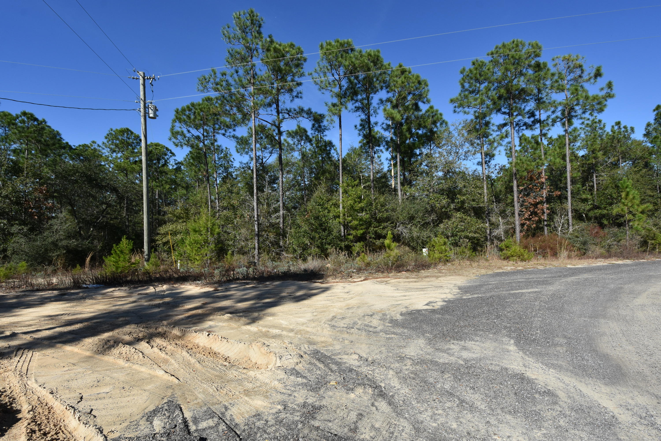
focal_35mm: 15
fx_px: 275
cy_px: 220
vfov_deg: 77.3
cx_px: 330
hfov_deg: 100.4
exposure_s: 1/500
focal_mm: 10
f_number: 8
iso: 220
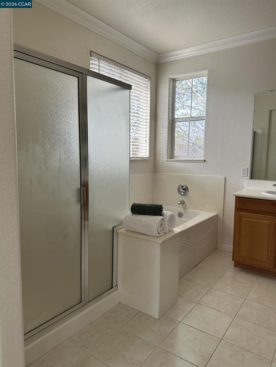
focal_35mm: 24
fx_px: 255
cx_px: 138
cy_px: 184
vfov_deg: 71.6
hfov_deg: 56.8
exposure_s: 1/235
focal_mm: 6.86
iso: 80
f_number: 1.78
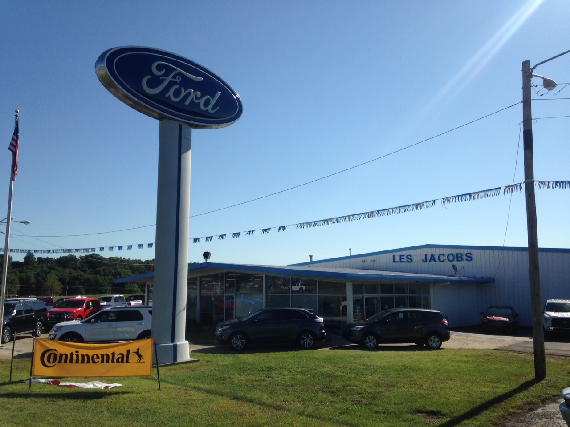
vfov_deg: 42.9
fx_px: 543
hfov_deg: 55.4
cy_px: 214
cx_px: 285
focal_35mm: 33
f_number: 2.4
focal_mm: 4.12
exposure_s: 1/2710
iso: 50
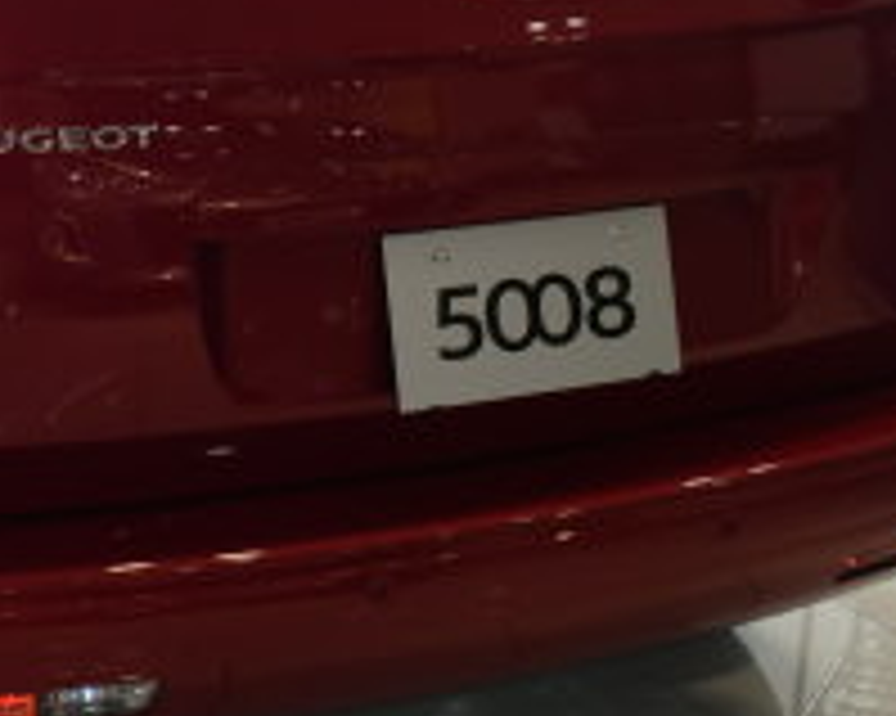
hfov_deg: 17.0
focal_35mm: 110
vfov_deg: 13.9
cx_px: -45
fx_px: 2916
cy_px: 81
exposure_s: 1/60
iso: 64
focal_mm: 6.3
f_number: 3.1
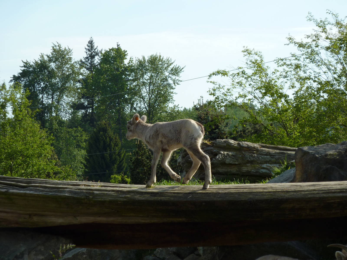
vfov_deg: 9.4
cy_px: 130
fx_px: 1584
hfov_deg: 12.5
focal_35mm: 158
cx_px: 174
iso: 80
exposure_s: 1/500
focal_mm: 25.9
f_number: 4.5
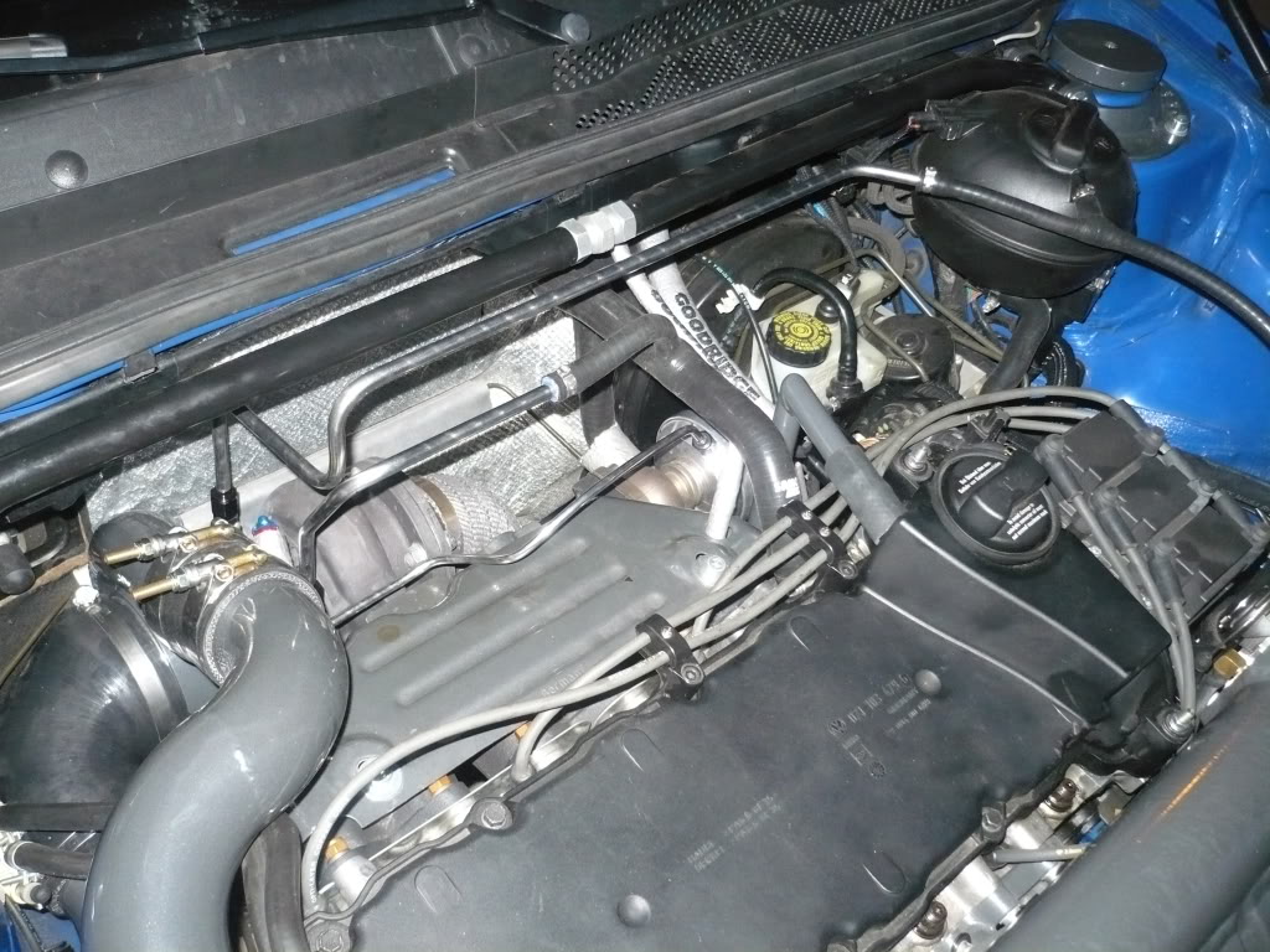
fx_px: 1284
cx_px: 635
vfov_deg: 40.7
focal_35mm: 35
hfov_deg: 52.6
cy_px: 476
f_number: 2.8
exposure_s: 1/30
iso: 320
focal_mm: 5.8
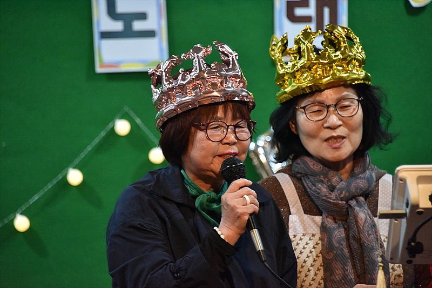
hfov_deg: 6.9
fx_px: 3599
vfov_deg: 4.6
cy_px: 144
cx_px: 216
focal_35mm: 300
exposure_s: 1/125
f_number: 5.6
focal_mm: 300
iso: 6400
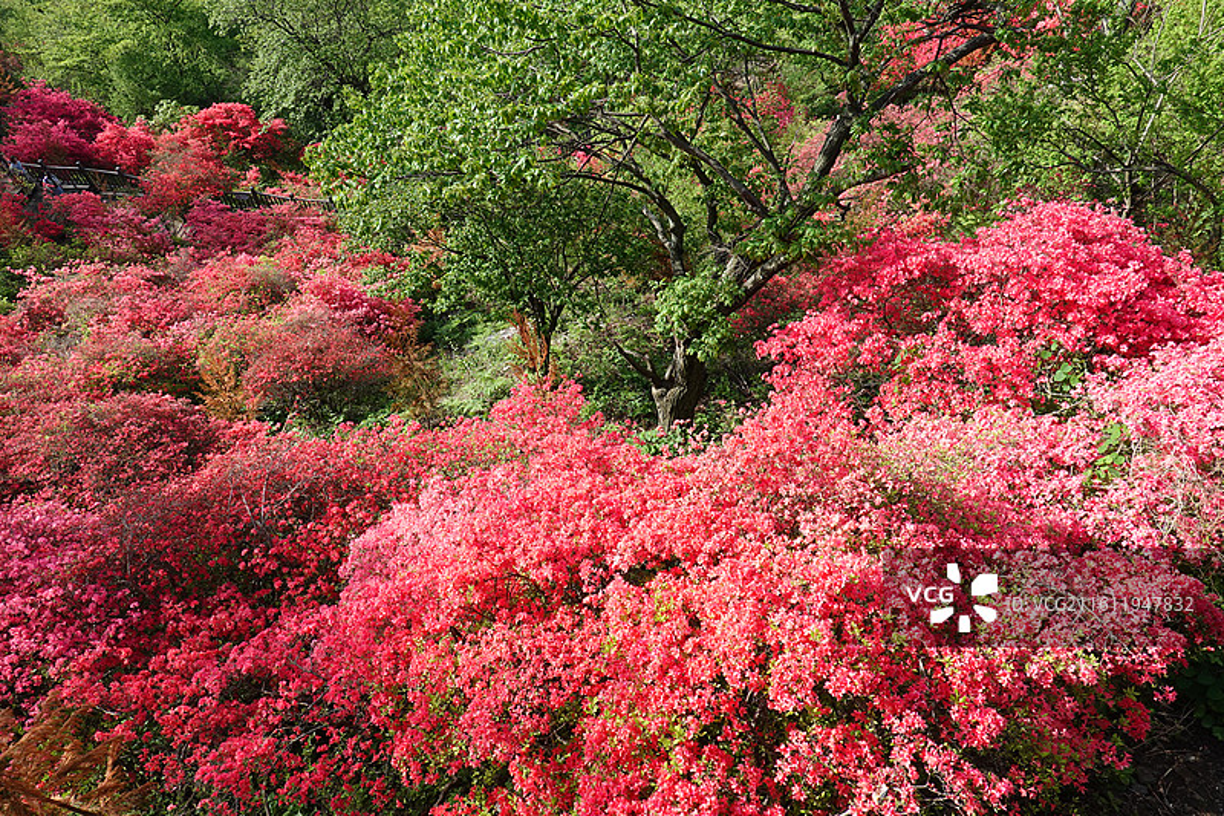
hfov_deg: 73.8
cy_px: 408
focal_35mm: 24
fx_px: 816
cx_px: 612
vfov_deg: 53.1
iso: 125
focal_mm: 9
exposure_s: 1/200
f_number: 5.6
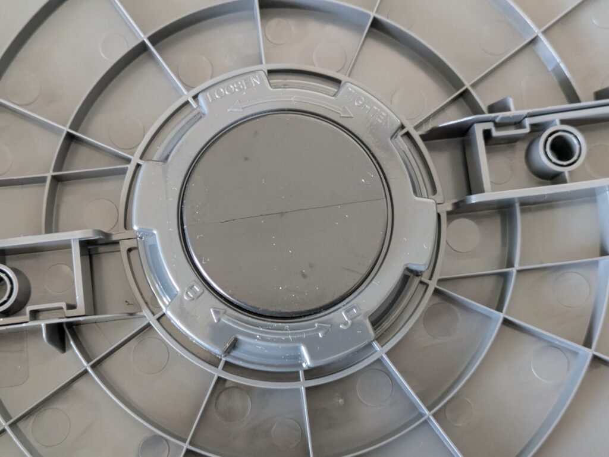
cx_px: 304
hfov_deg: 37.5
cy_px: 228
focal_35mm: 51
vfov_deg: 28.6
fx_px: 898
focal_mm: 5.43
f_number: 1.89
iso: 480
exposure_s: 1/24
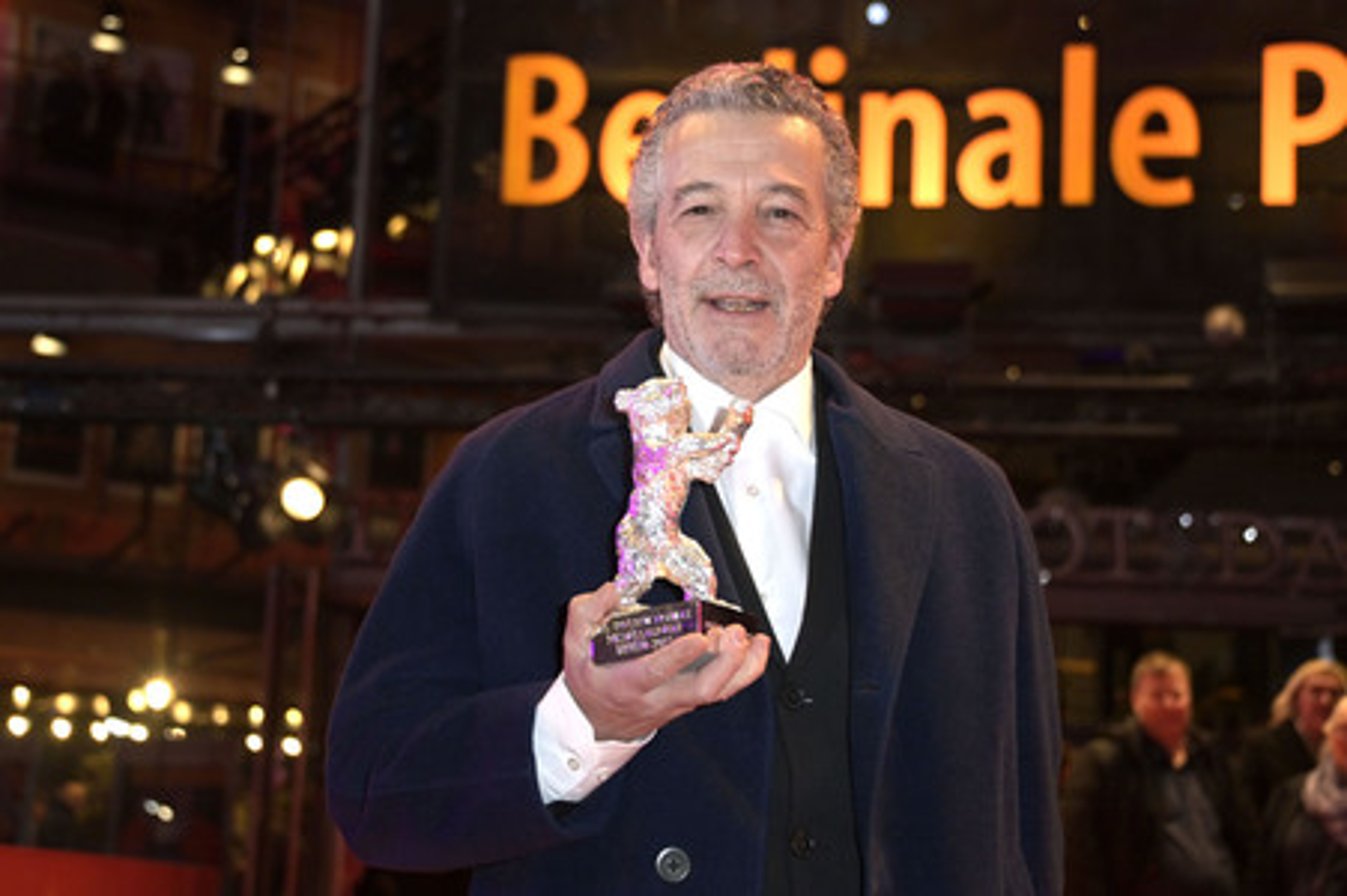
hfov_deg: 34.5
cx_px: 674
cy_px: 448
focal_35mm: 58
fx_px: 2169
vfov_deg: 23.3
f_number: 4.5
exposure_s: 1/250
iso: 1000
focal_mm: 58
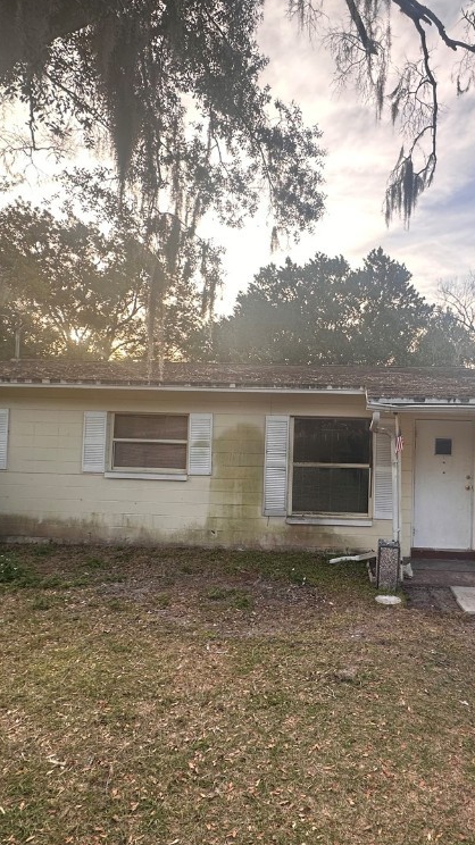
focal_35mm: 21
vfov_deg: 83.8
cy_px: 410
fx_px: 471
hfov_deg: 51.9
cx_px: 338
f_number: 2.2
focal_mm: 2.22
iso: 40
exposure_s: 1/150
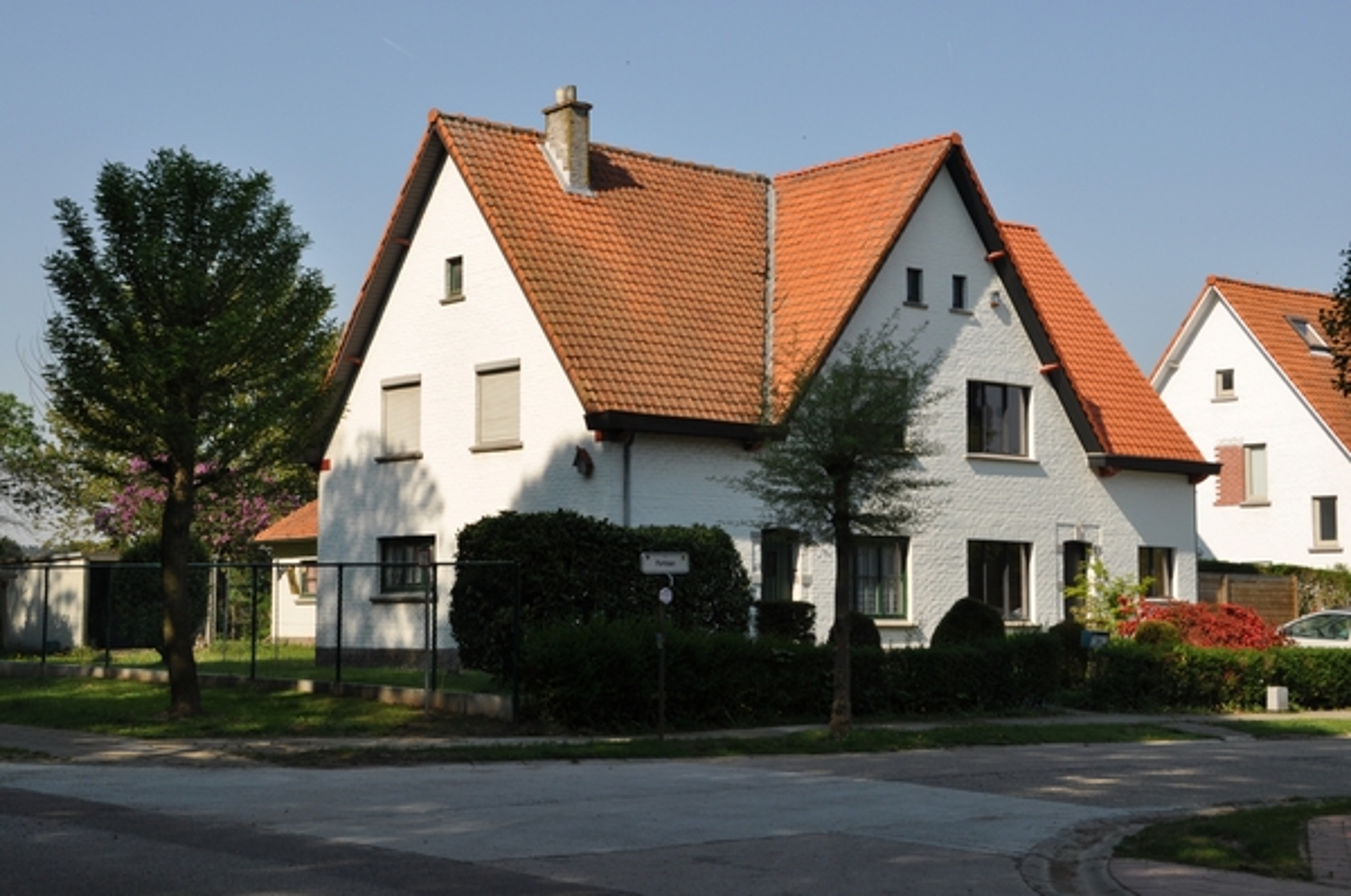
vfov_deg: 25.7
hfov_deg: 37.9
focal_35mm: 52
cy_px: 448
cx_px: 676
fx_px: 1967
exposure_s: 1/200
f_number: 13
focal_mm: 35
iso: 200
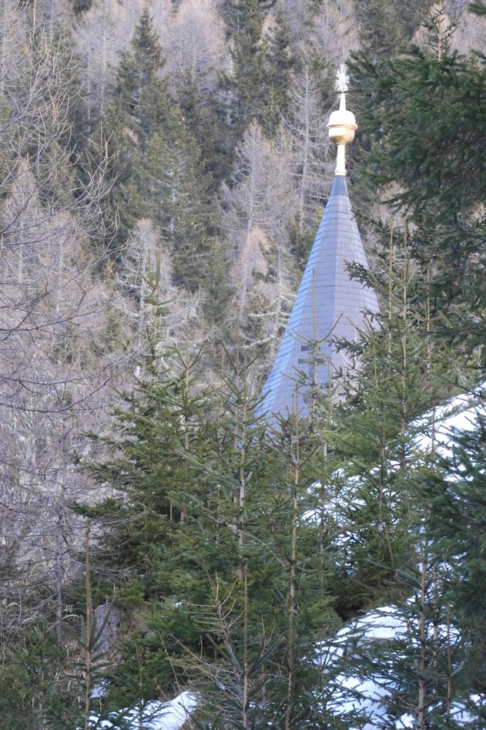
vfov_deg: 6.6
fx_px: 6340
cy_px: 365
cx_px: 248
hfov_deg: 4.4
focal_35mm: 313
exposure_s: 1/80
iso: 400
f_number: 6.3
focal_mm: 53.5
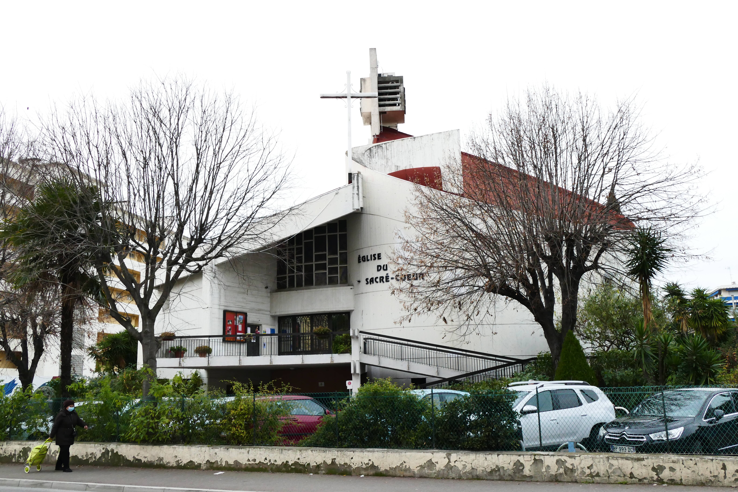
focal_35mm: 33
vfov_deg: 40.0
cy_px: 246
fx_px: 676
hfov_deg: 57.2
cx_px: 369
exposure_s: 1/2000
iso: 800
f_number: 5
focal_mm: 11.86
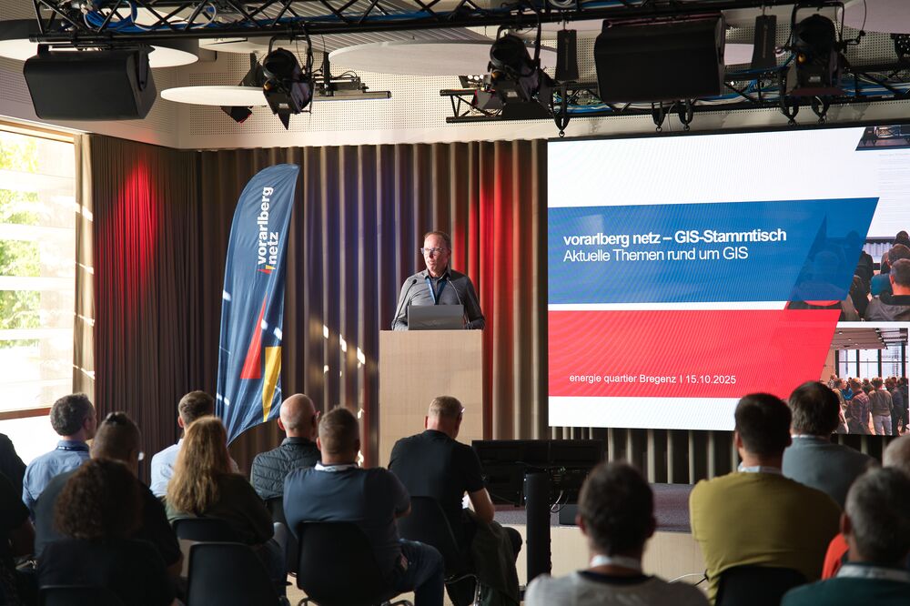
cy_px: 303
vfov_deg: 18.2
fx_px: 1895
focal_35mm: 75
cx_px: 455
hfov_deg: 27.0
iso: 200
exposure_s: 1/60
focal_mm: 75
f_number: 2.8
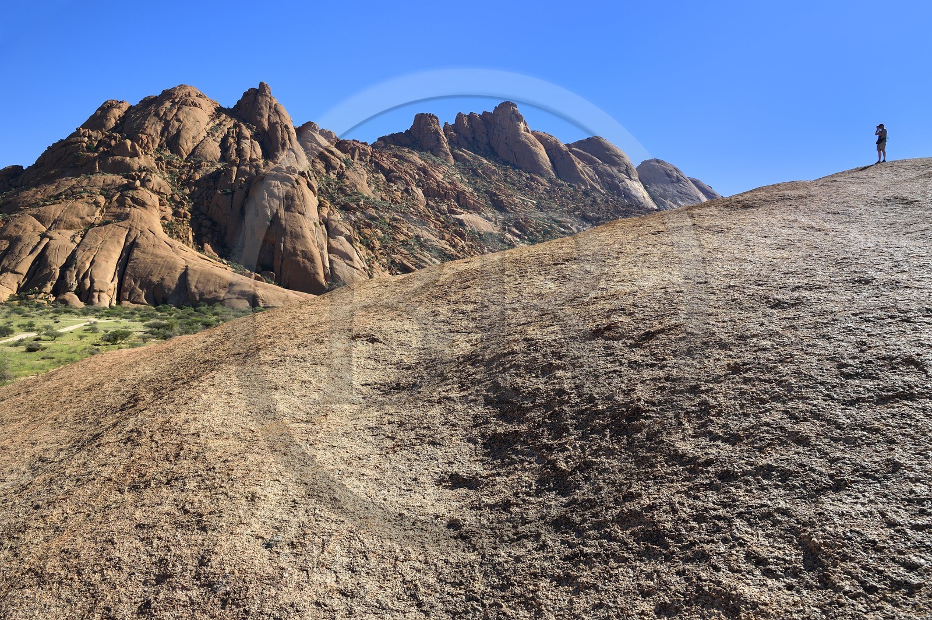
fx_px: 621
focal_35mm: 24
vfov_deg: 53.1
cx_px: 466
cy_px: 310
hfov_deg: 73.8
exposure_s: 1/500
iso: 200
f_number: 9
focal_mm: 24
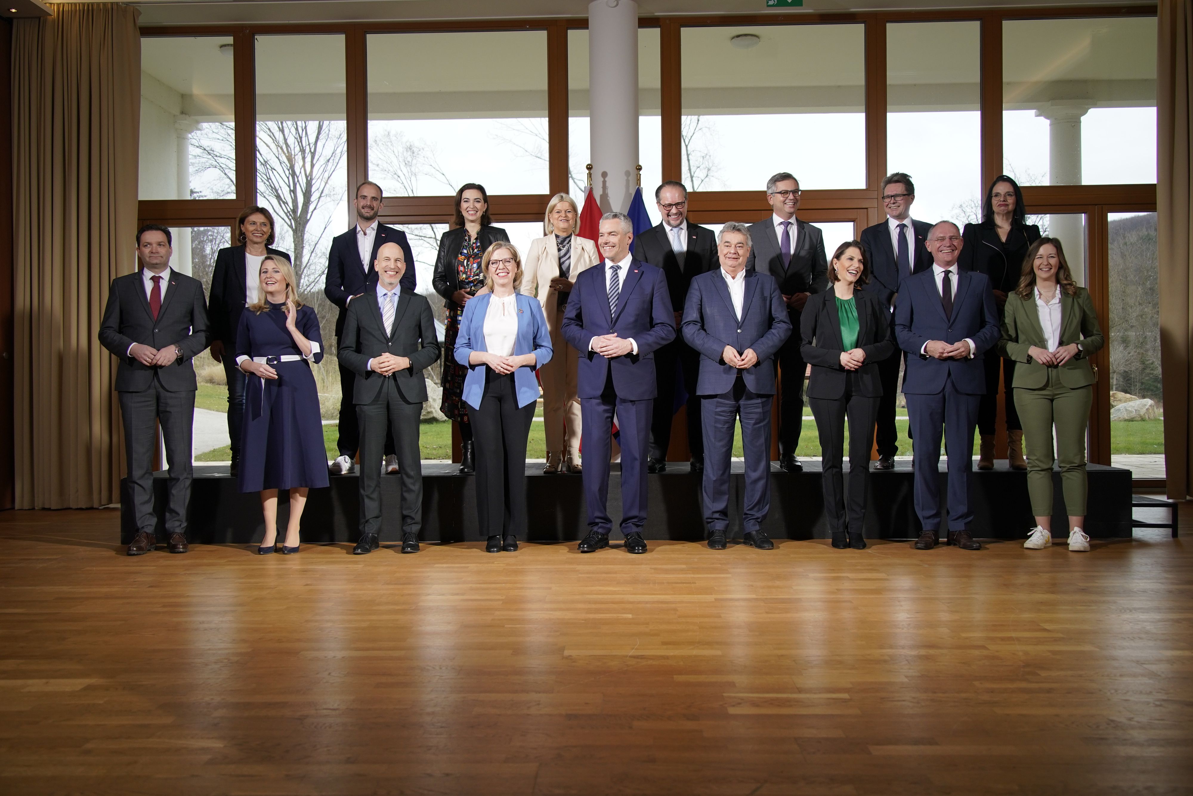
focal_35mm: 33
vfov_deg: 40.0
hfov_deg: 57.2
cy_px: 398
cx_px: 596
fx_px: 1094
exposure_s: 1/500
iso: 640
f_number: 4
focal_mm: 33
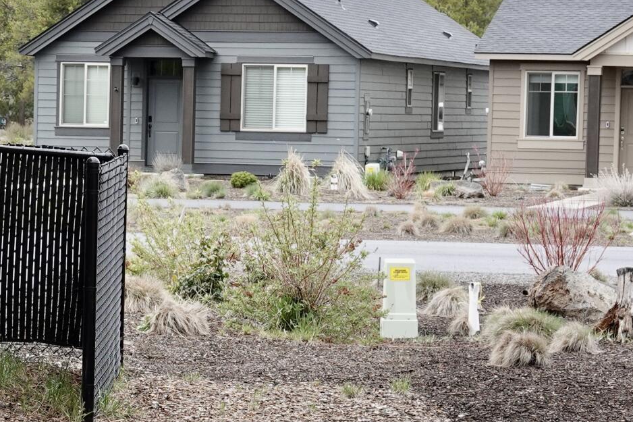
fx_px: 2813
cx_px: -51
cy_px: 324
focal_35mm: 160
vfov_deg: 8.6
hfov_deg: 12.6
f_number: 4
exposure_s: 1/250
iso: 100
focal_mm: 18.21
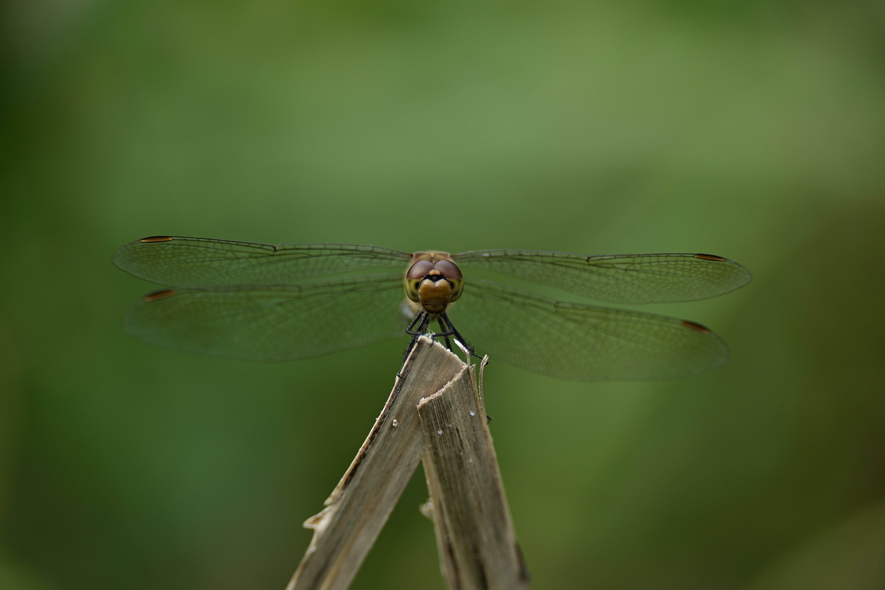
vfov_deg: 5.7
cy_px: 295
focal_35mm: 240
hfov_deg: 8.6
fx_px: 5900
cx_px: 442
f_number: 5.6
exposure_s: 1/250
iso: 100
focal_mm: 160
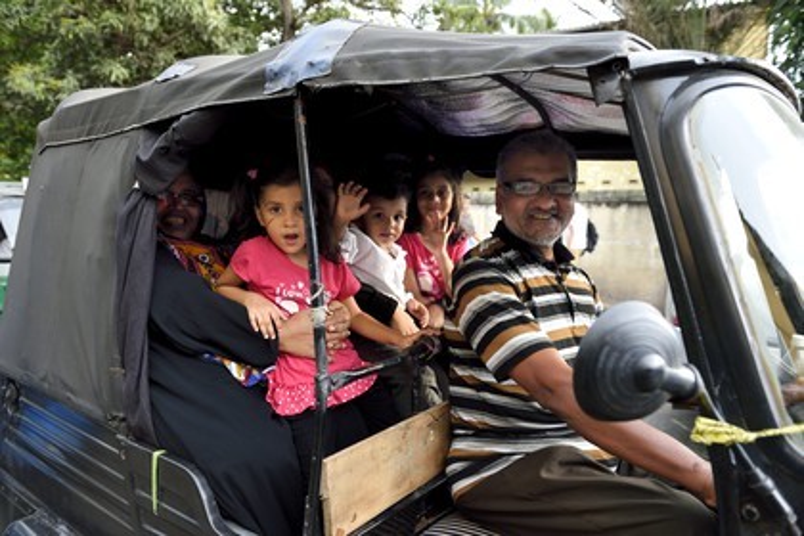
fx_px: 581
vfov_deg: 49.6
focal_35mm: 26
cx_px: 402
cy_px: 268
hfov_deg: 69.4
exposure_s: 1/160
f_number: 4.5
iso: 800
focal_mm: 26
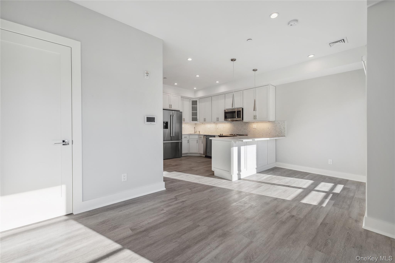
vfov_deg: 81.1
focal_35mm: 14
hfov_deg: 104.3
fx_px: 153
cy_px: 132
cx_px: 198
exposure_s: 1/50
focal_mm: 14
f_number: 11
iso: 200
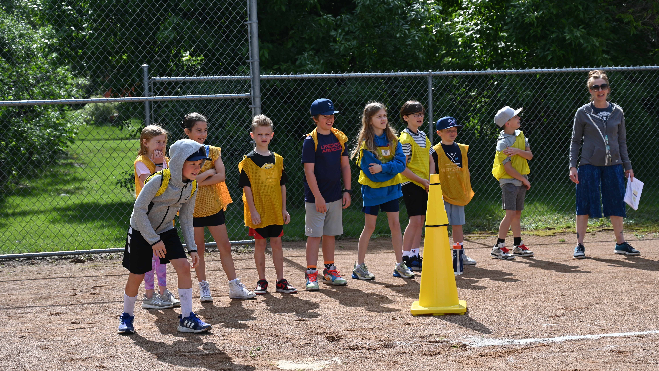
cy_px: 221
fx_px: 1188
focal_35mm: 68
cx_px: 334
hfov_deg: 31.0
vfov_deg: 17.7
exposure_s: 1/250
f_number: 5.6
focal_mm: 64
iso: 180
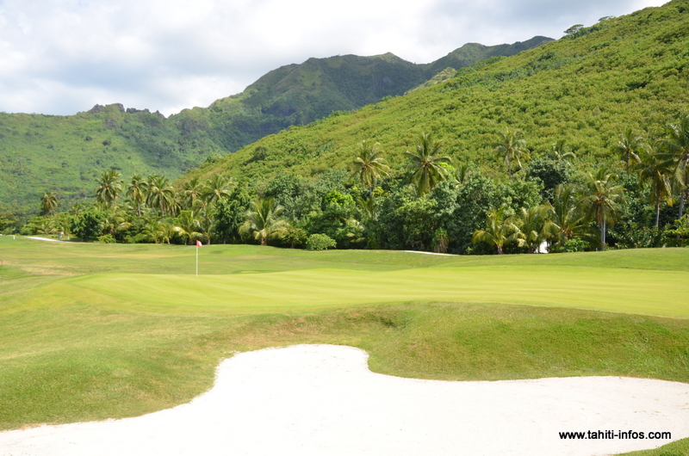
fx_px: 630
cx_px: 344
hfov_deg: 57.3
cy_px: 228
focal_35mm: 33
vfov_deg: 39.8
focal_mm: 22
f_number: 8
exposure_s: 1/250
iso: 100
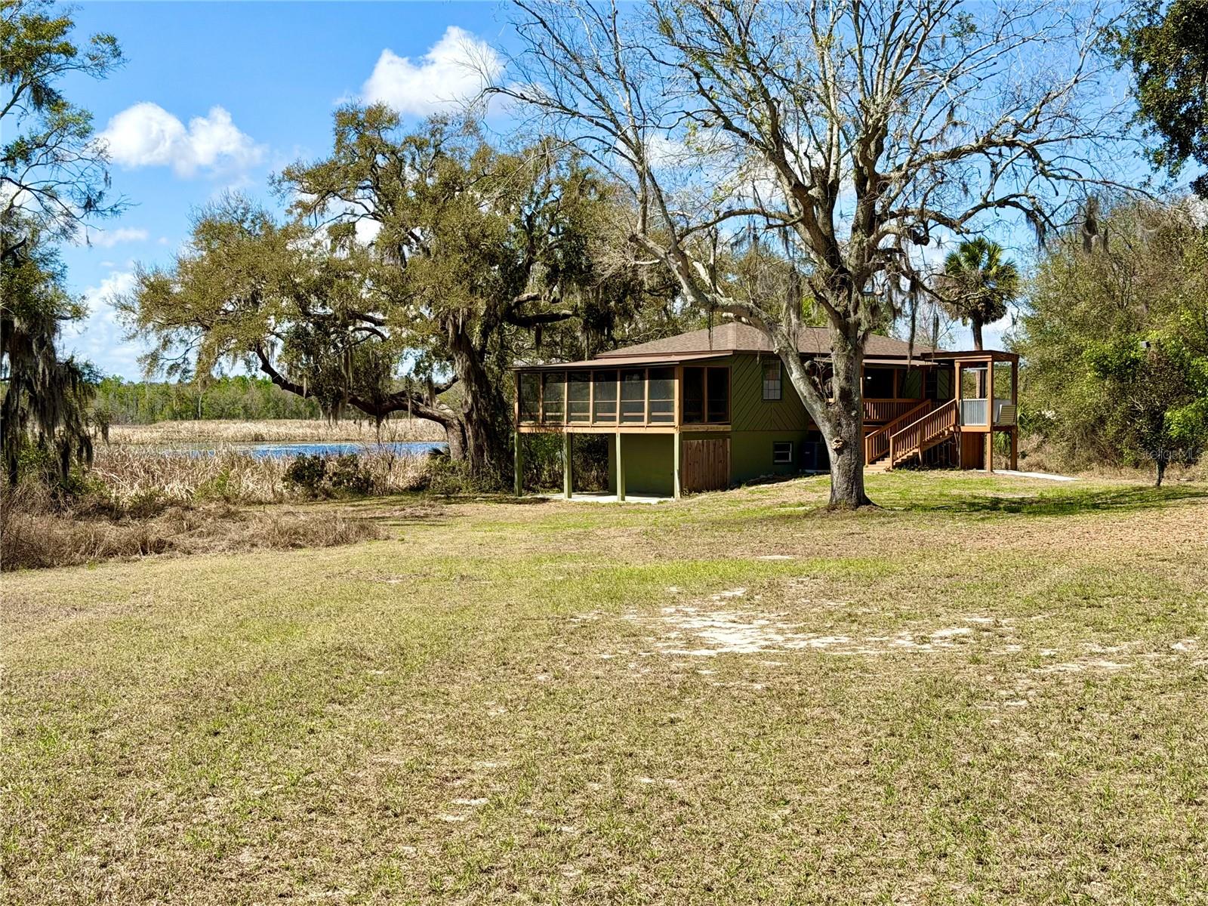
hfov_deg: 39.7
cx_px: 604
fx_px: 1675
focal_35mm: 48
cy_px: 453
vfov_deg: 30.3
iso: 64
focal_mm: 6.76
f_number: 1.78
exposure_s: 1/4098
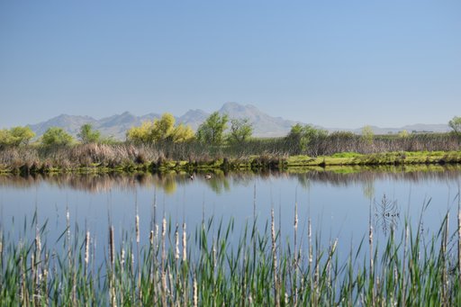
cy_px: 154
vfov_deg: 13.0
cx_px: 230
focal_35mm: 105
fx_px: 1344
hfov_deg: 19.5
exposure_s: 1/500
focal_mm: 70
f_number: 5.6
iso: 280
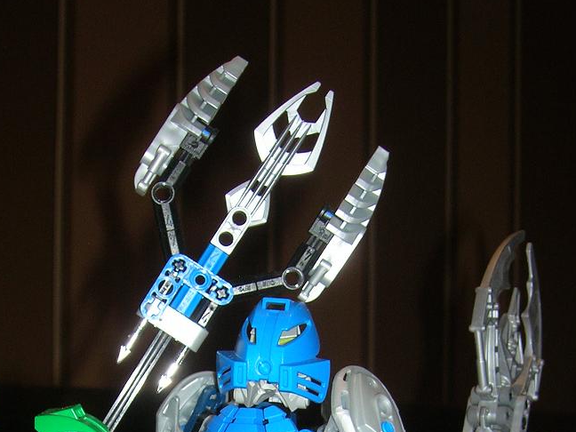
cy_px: 551
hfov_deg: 25.6
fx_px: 1265
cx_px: 236
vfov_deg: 18.2
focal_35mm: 76
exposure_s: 1/60.1
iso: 50
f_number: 3
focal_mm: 6.4
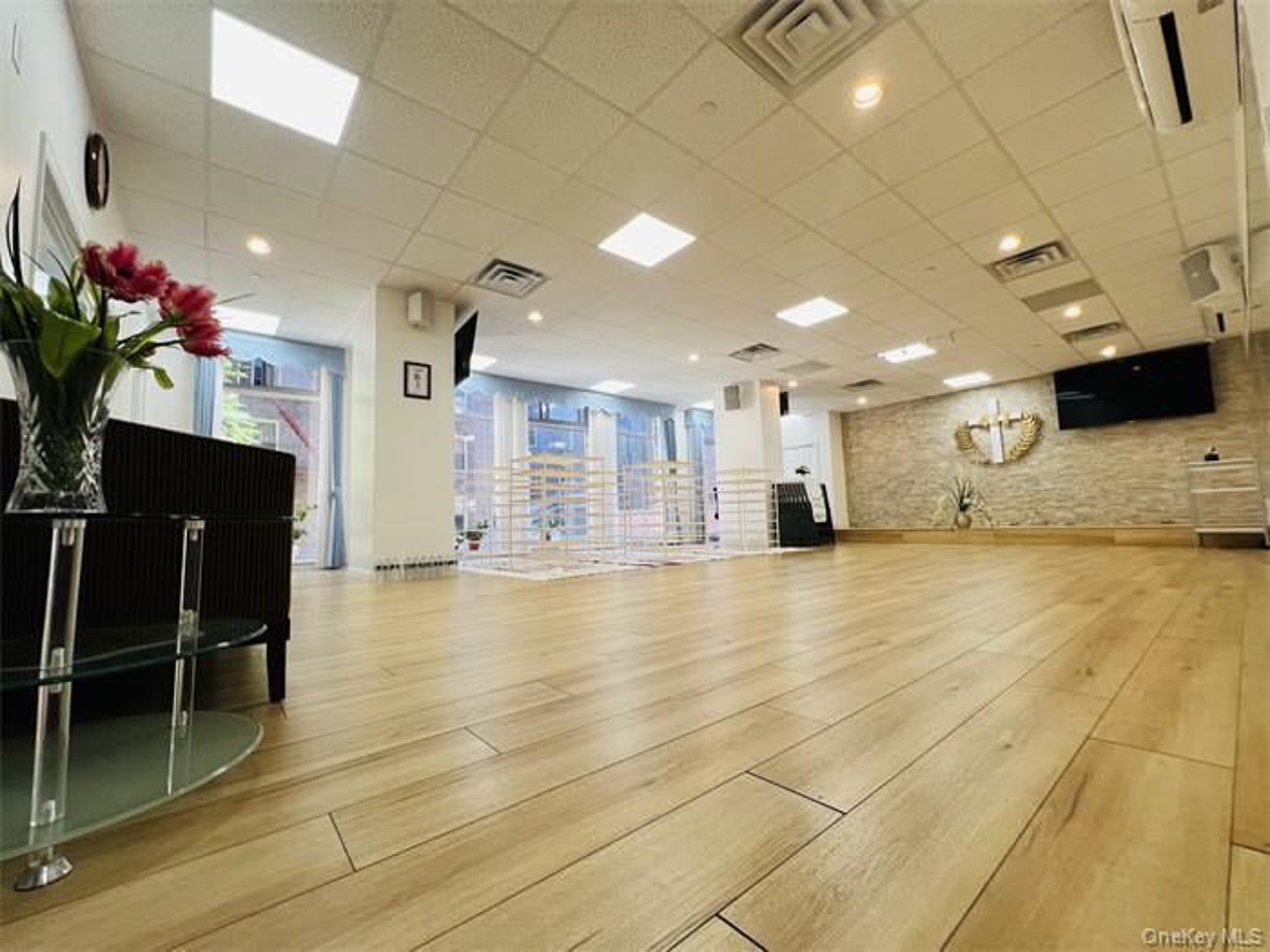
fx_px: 477
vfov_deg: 89.9
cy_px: 476
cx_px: 635
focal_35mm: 13
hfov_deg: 106.2
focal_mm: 1.57
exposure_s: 1/120
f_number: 1.8
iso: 80
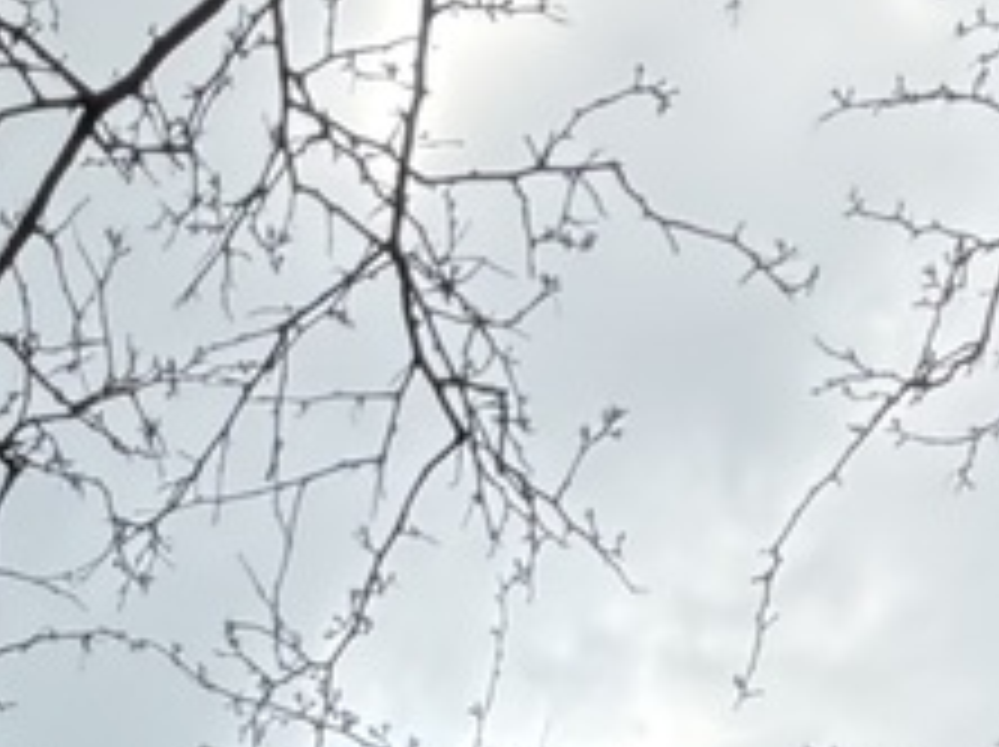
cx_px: -153
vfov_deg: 11.7
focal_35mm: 91
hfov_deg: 20.4
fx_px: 2623
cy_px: 2020
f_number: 2.2
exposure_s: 1/770
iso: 40
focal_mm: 2.22
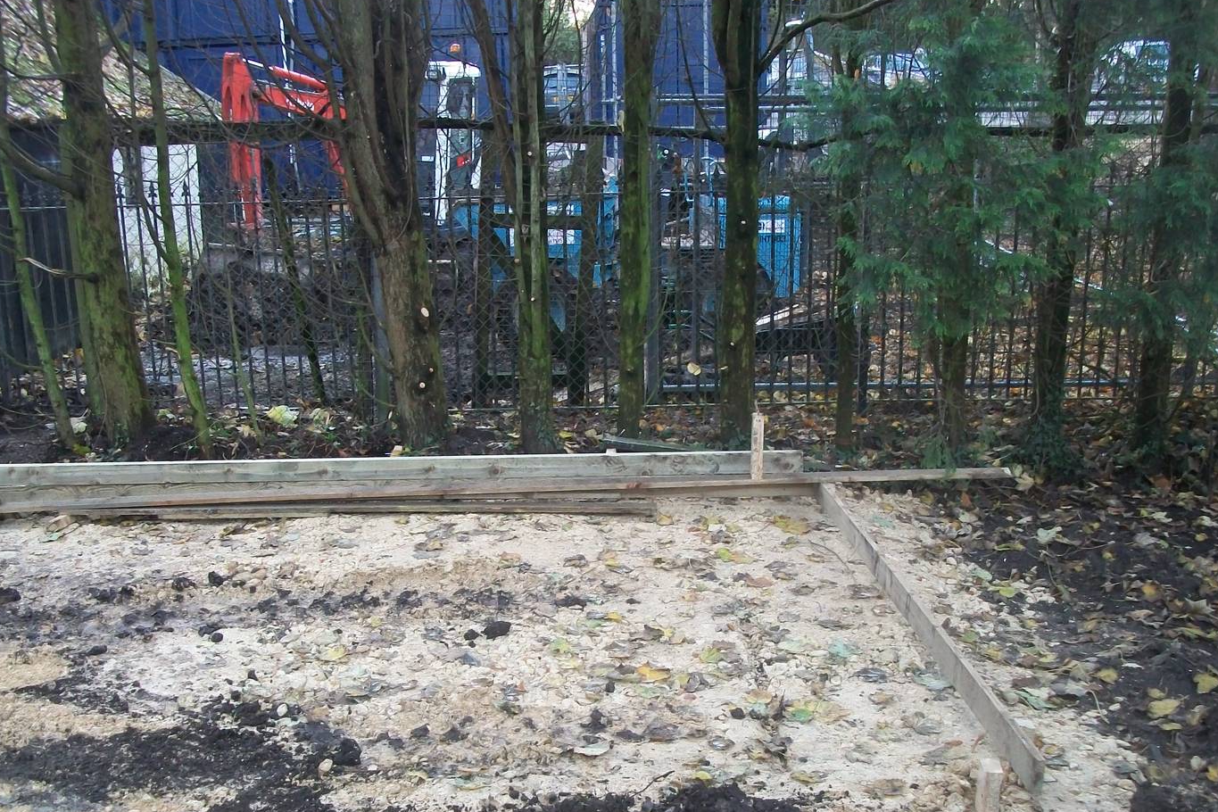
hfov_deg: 49.5
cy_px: 494
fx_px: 1319
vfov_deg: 34.1
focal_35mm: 39
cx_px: 585
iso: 160
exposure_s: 1/30
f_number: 2.9
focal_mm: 5.7
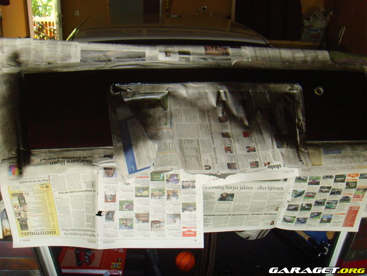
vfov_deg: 36.8
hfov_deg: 47.9
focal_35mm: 39
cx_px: 184
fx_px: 413
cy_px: 138
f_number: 3.5
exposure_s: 1/45
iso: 200
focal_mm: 6.6
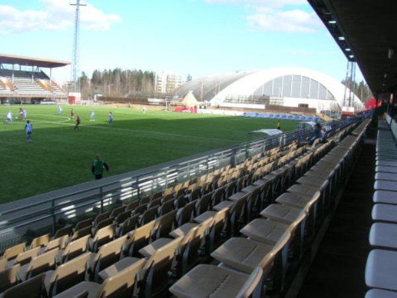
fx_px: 390
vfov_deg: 41.8
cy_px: 149
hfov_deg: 54.0
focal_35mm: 34
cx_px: 198
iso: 50
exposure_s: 1/151
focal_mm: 5.7
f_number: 4.9
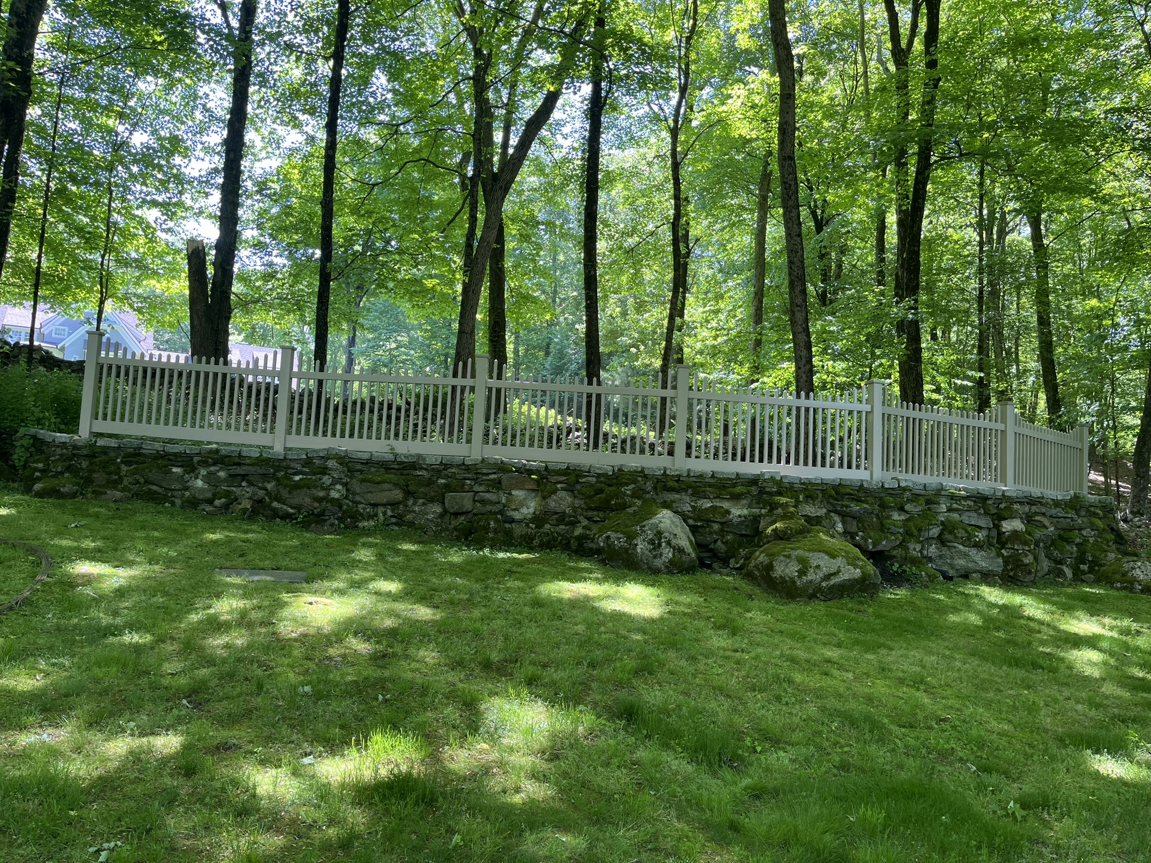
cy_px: 432
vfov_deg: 53.1
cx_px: 576
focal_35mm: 26
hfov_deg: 67.3
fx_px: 865
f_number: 1.6
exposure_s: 1/123
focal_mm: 5.1
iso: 40
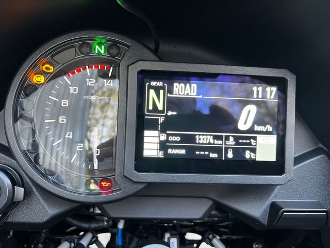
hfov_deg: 67.3
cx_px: 165
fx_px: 248
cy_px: 124
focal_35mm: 26
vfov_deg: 53.1
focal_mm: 5.1
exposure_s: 1/49
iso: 200
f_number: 1.6
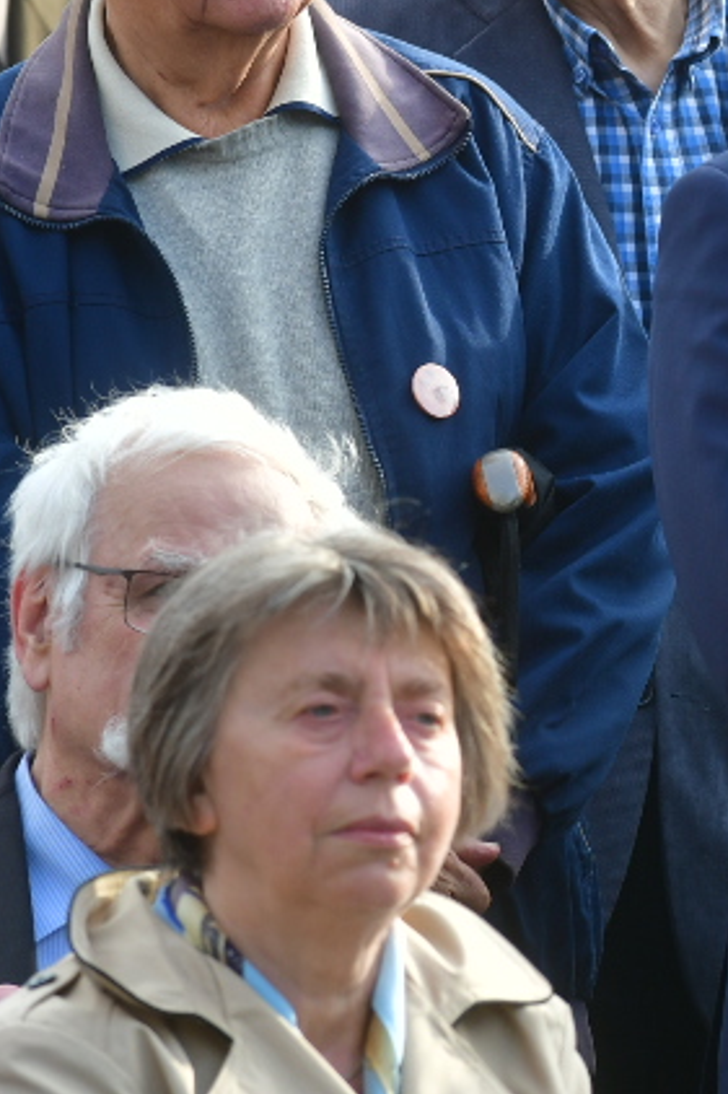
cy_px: 192
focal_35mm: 768
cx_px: 979
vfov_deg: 2.7
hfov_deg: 1.8
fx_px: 23313
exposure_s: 1/160
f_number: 7.1
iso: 100
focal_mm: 200
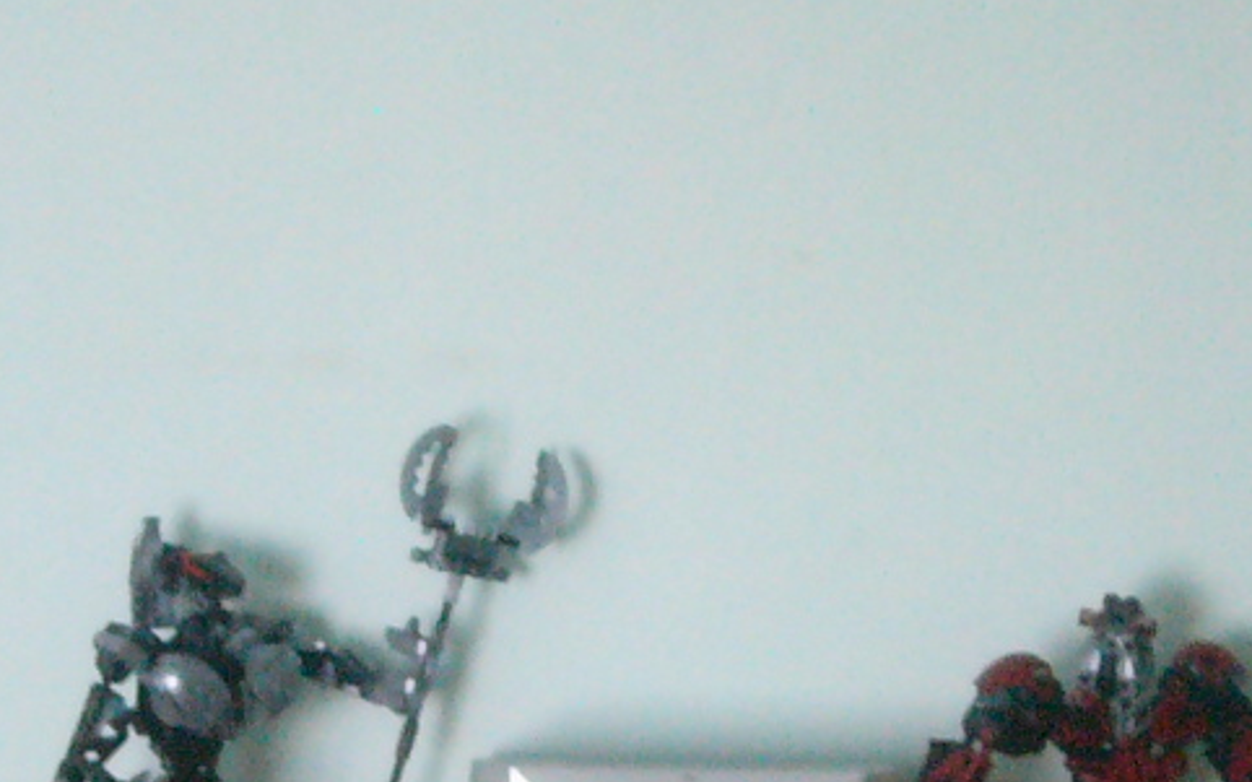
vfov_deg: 7.7
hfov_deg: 12.4
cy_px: 764
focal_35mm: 169
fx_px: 5765
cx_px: 649
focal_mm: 10
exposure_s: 1/50
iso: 400
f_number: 3.7
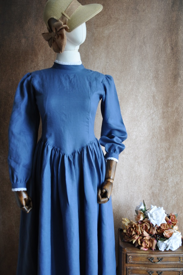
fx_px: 206
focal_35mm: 27
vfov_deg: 67.4
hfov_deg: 47.9
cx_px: 92
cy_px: 138
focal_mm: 18
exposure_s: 1/80
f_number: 4.5
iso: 400
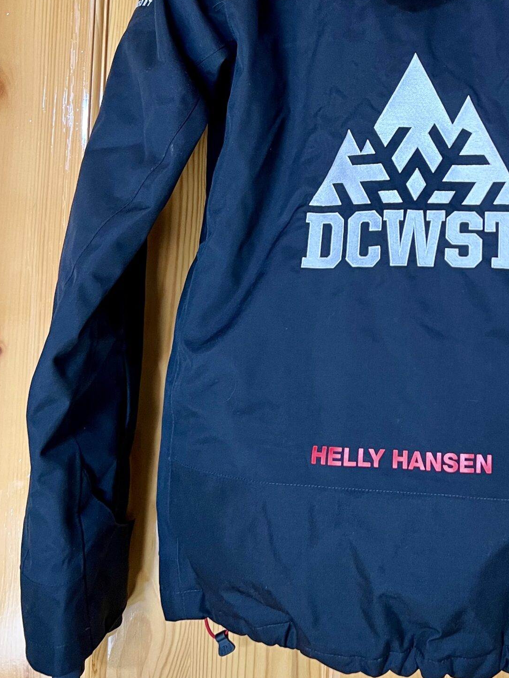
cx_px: 447
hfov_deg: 30.3
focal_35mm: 46
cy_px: 181
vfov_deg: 40.2
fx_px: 902
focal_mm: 5.7
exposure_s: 1/60
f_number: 1.5
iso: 200
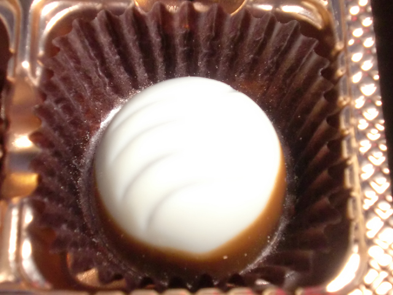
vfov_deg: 30.3
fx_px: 545
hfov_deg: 39.7
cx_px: 196
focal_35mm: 48
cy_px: 148
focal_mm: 7.91
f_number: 3.4
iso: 400
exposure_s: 1/40
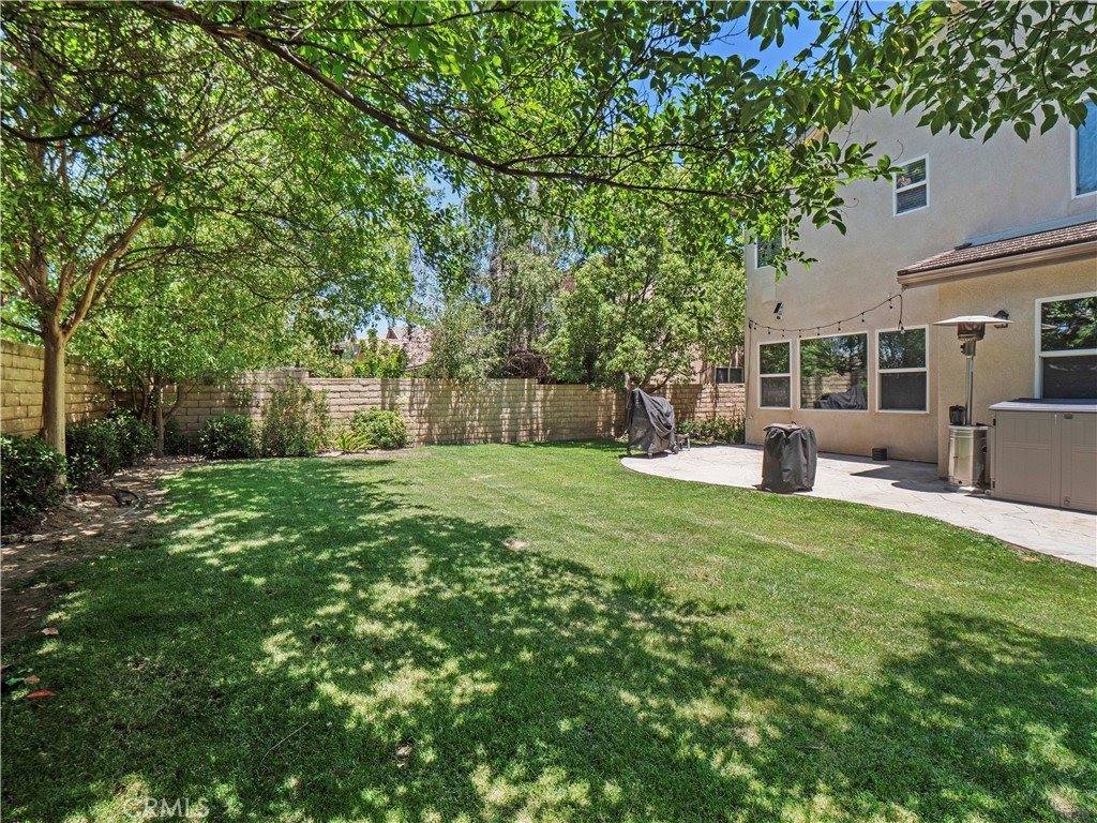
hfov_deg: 94.5
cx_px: 548
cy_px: 412
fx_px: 507
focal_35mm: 16
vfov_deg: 78.1
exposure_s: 1/40
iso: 200
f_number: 8
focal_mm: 8
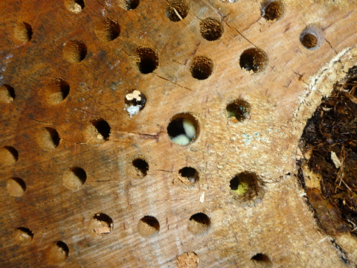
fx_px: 413
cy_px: 134
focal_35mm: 40
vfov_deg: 36.0
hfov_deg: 46.8
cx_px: 178
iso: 100
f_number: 4
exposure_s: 1/30
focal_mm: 5.2
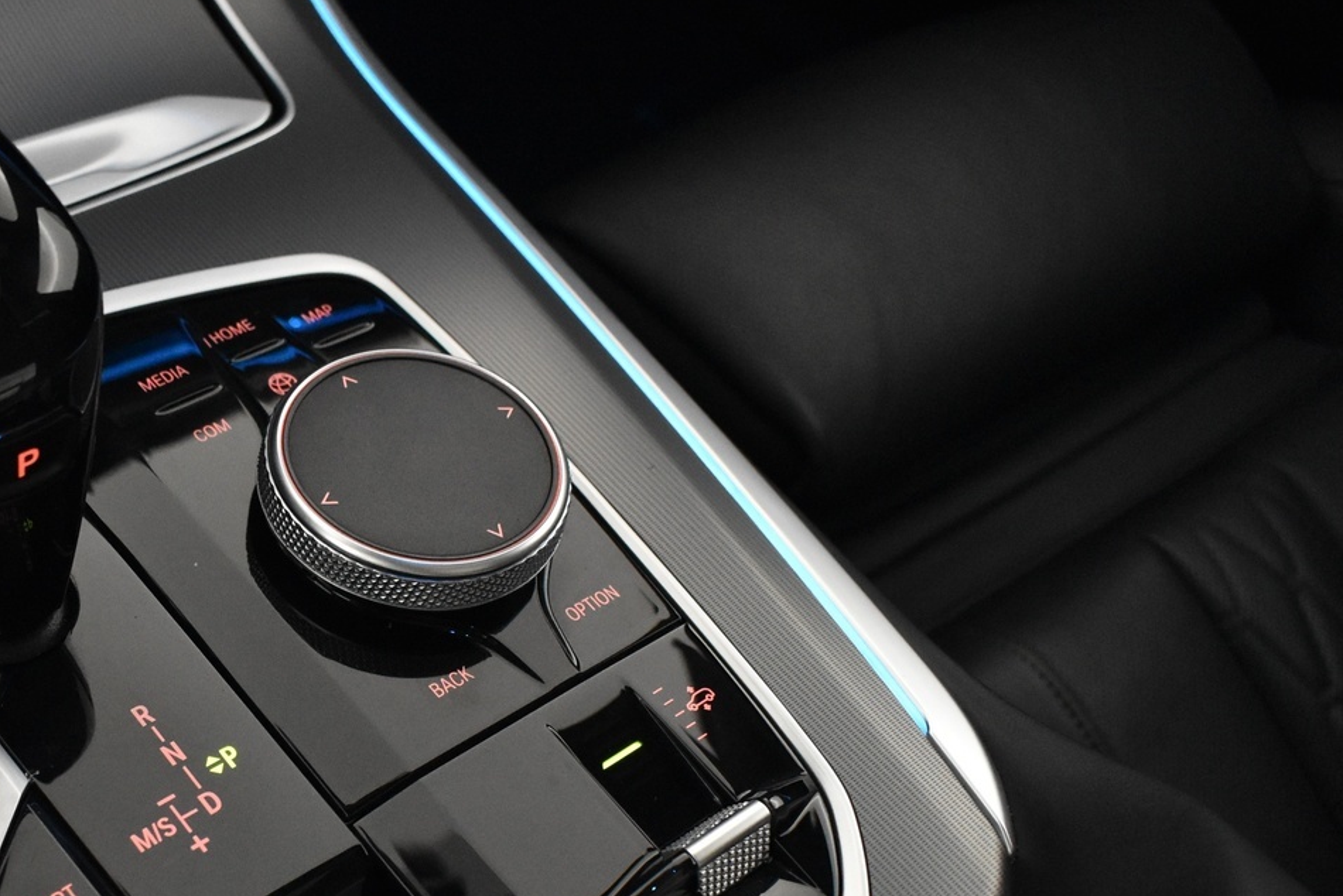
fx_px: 1716
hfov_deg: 41.2
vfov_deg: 28.9
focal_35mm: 46
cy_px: 660
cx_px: 295
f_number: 4
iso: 3200
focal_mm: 18
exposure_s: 1/60
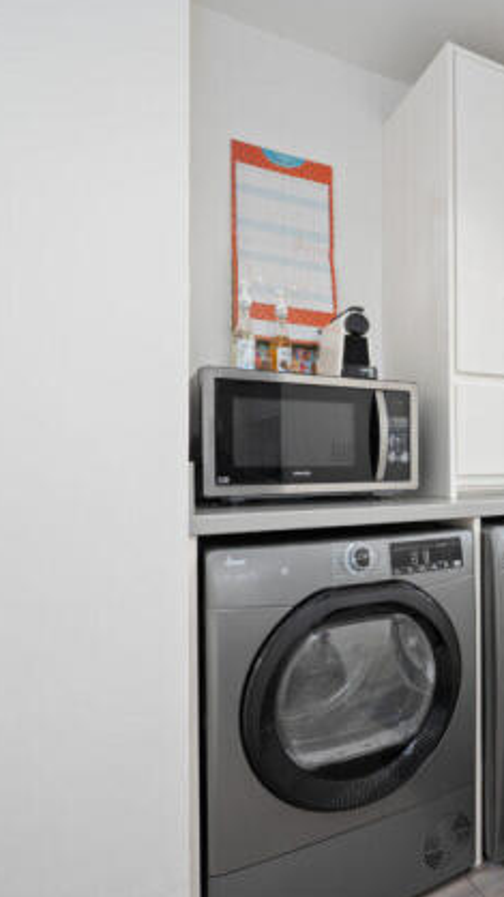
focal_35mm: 23
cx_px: 468
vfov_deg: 78.7
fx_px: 547
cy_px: 459
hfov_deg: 44.4
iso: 200
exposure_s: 1/160
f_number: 7.1
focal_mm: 14
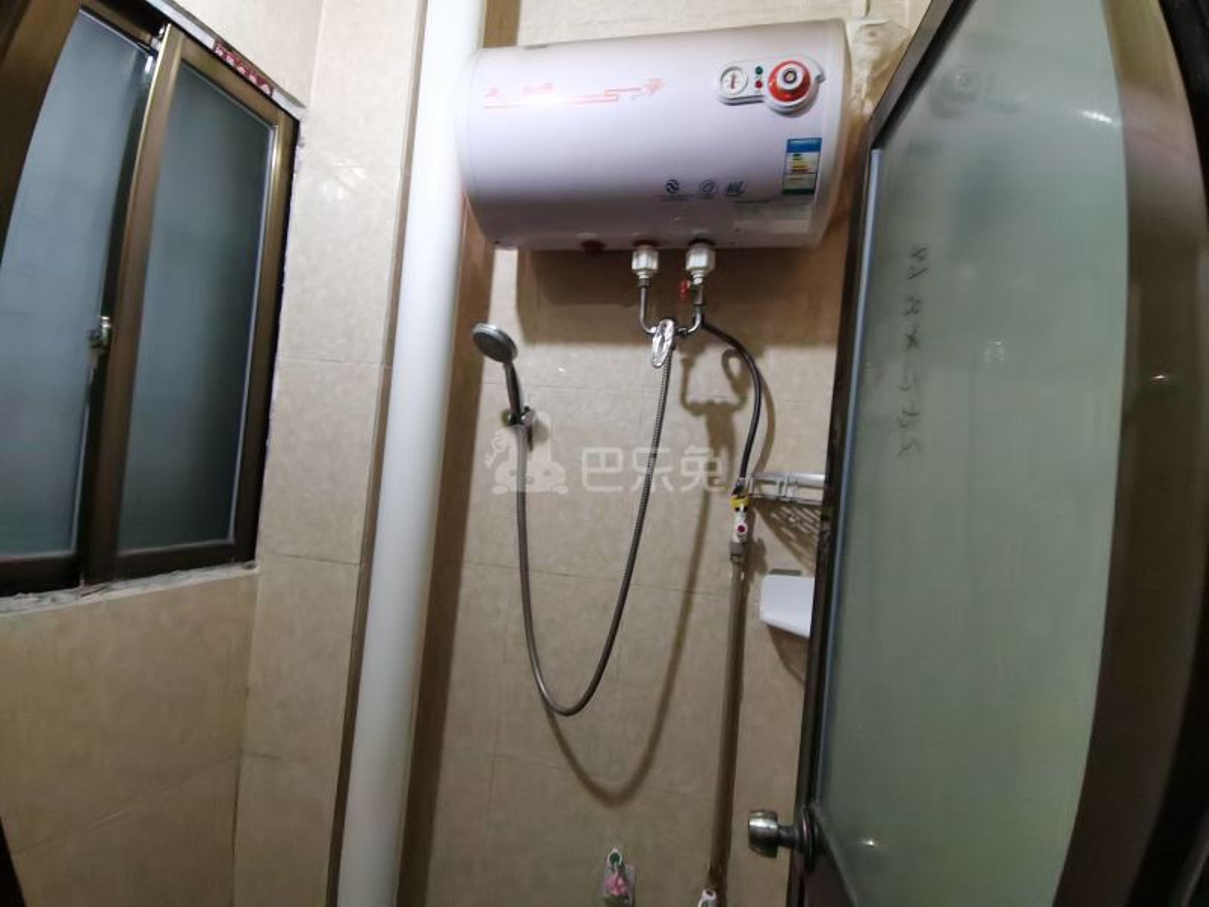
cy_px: 454
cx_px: 604
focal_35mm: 17
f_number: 2.4
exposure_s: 1/33.3
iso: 400
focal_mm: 1.78
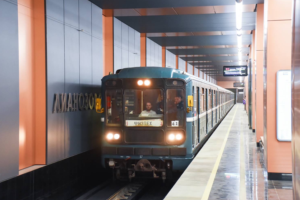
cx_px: 148
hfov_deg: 31.4
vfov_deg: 21.2
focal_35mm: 64
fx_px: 533
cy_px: 99
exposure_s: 1/80
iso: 1250
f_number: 4.5
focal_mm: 42
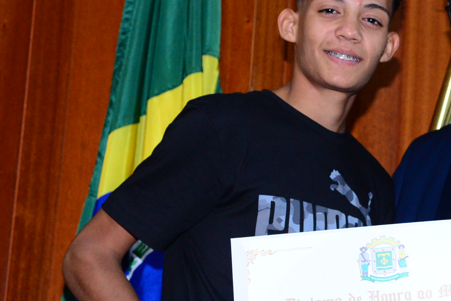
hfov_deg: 13.7
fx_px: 1842
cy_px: 146
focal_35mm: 147
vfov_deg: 9.3
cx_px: 457
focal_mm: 65
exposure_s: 1/125
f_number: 4.5
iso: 2500
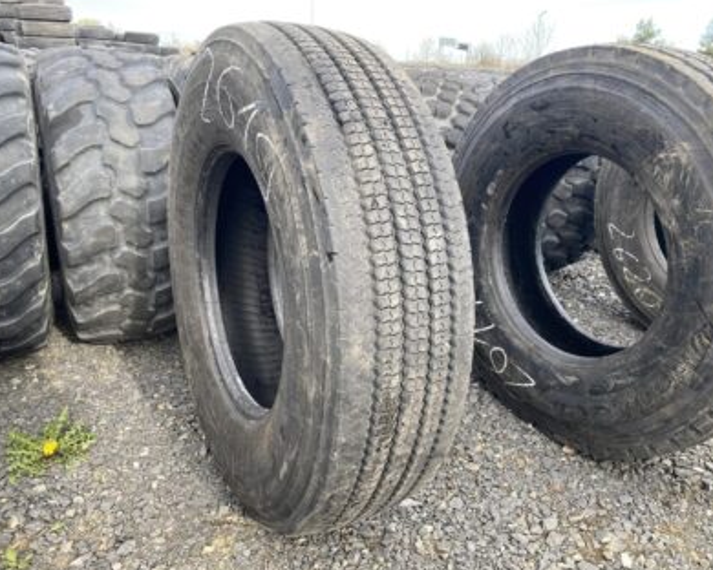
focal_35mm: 28
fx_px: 591
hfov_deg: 62.2
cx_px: 373
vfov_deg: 51.5
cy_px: 290
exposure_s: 1/180
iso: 32
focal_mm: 4.25
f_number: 1.8
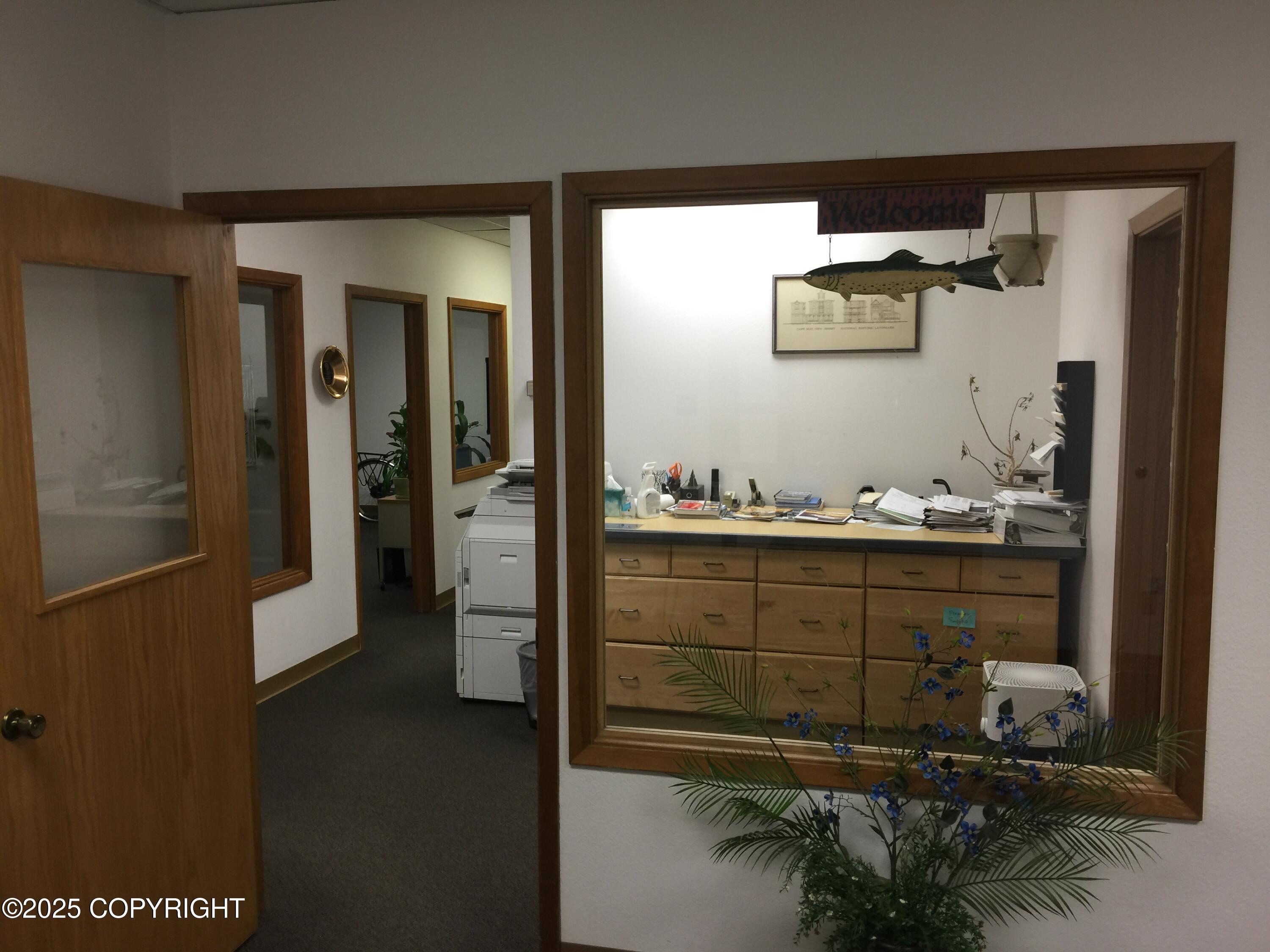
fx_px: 1064
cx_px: 635
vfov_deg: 48.2
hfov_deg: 61.7
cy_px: 476
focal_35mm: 29
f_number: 2.2
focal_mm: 4.15
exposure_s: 1/15
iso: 40
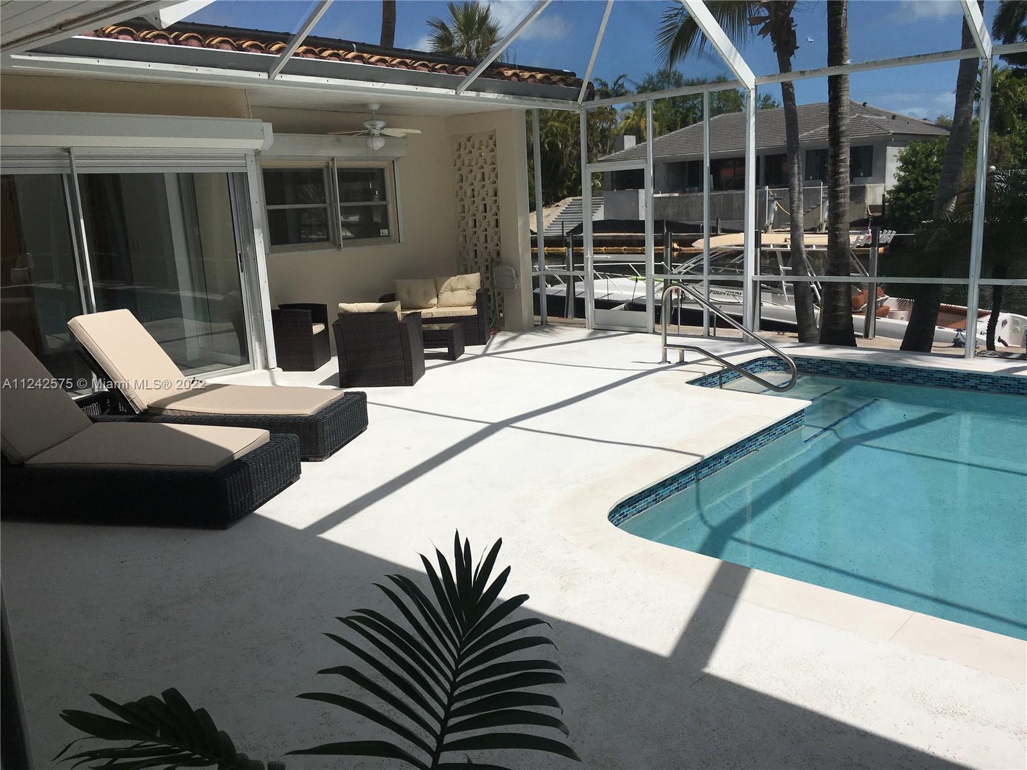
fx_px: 860
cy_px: 385
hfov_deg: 61.7
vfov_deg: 48.2
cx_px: 514
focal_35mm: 29
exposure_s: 1/3663
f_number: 2.2
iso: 25
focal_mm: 4.15
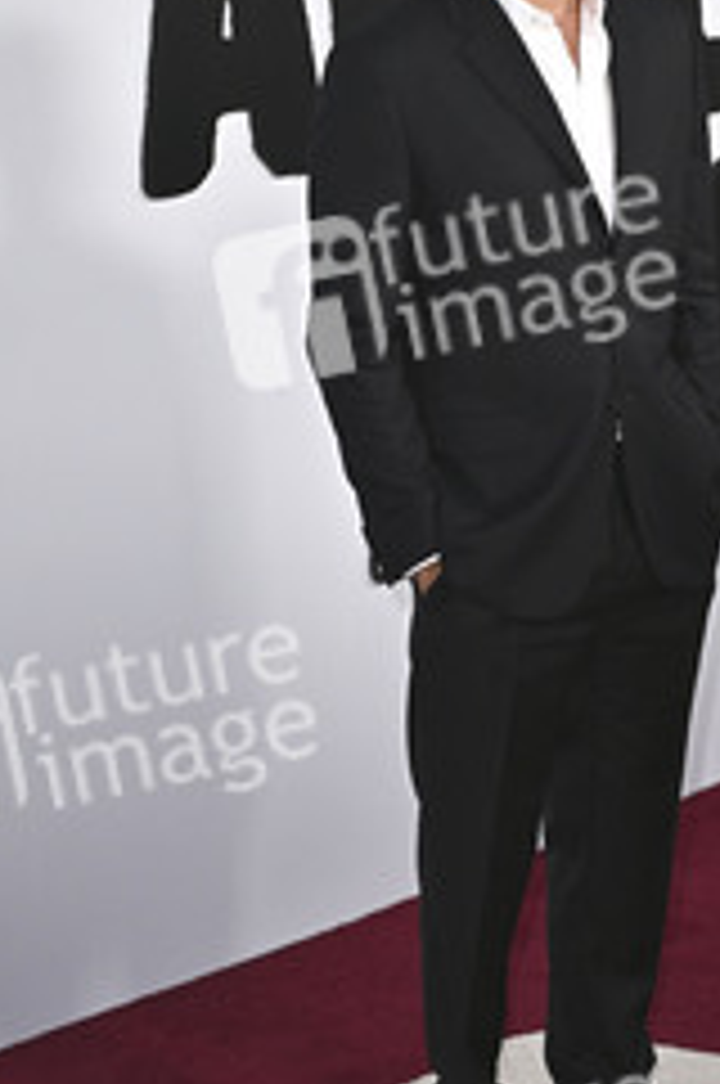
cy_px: 508
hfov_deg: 12.0
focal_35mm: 113
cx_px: 576
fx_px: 3400
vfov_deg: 18.1
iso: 800
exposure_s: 1/320
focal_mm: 68
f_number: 5
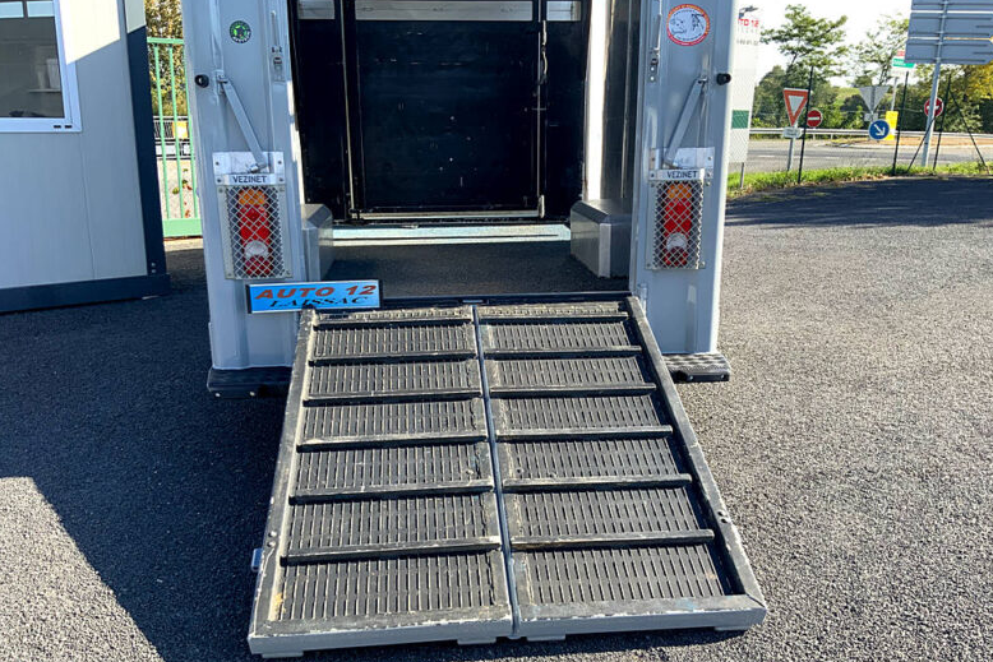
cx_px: 499
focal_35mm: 31
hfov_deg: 60.3
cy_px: 346
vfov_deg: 42.3
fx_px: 855
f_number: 1.8
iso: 16
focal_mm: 3
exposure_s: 1/380
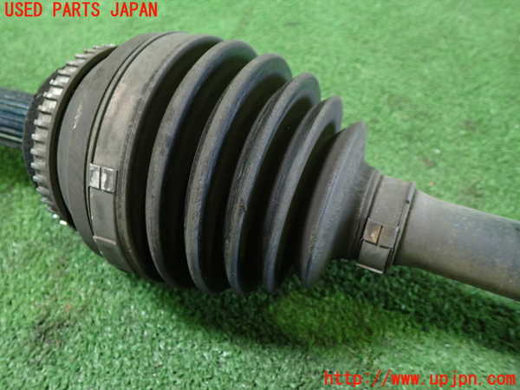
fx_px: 451
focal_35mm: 30
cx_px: 260
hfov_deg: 60.0
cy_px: 195
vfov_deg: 46.8
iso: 800
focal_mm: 5.4
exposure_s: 1/30
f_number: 2.3
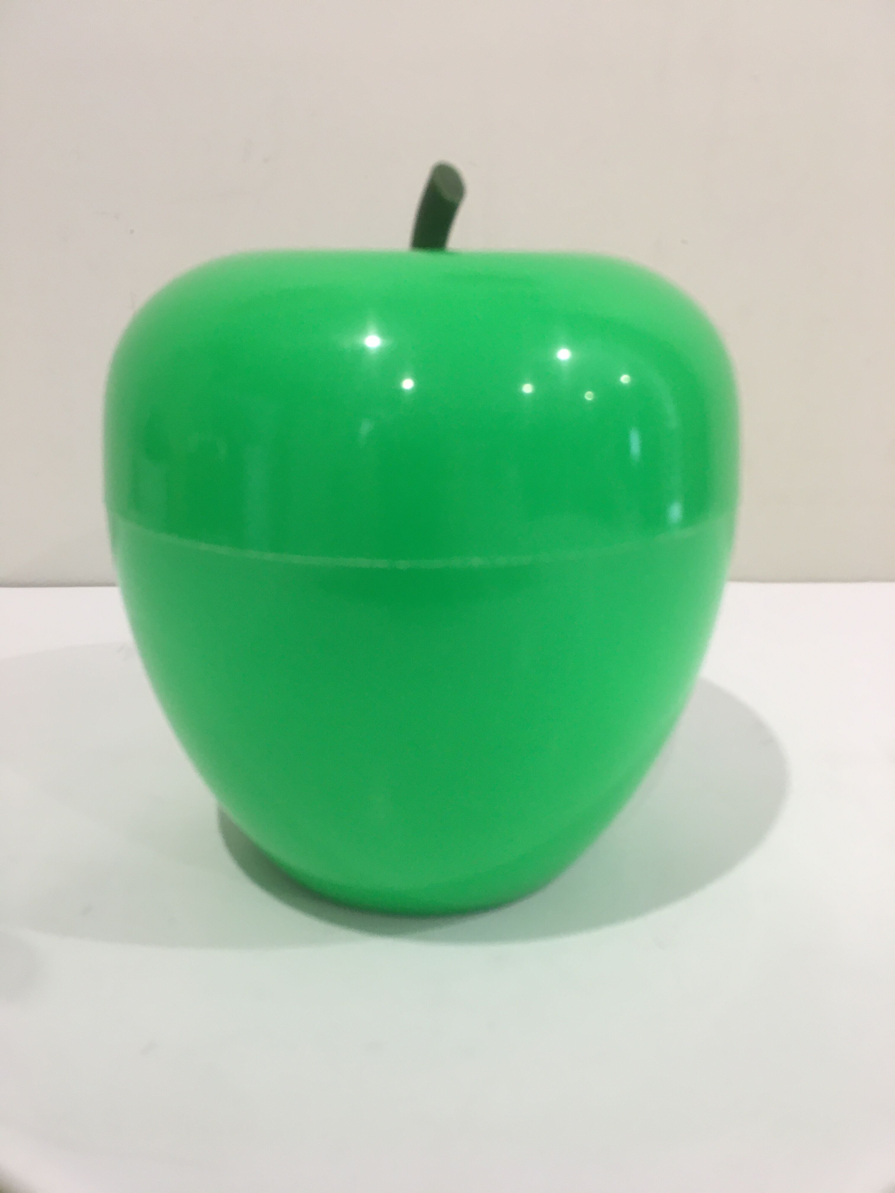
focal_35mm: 29
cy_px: 596
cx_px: 448
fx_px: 1000
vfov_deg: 61.7
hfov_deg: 48.2
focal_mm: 4.15
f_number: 2.2
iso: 80
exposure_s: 1/33
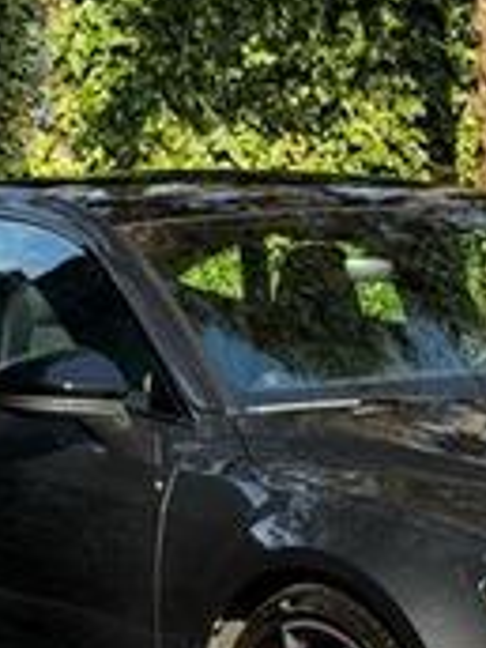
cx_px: 429
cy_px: 561
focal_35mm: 141
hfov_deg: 10.5
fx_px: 2639
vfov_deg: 13.9
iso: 64
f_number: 1.78
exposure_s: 1/802
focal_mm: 6.76
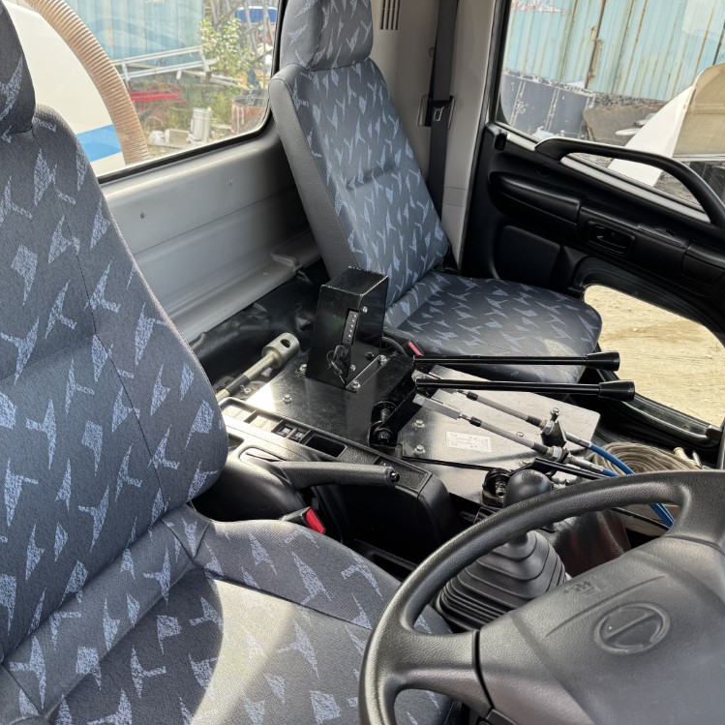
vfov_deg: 55.6
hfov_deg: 55.2
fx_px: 687
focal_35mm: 29
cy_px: 354
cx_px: 287
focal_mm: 6.76
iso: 80
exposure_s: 1/246
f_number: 1.78
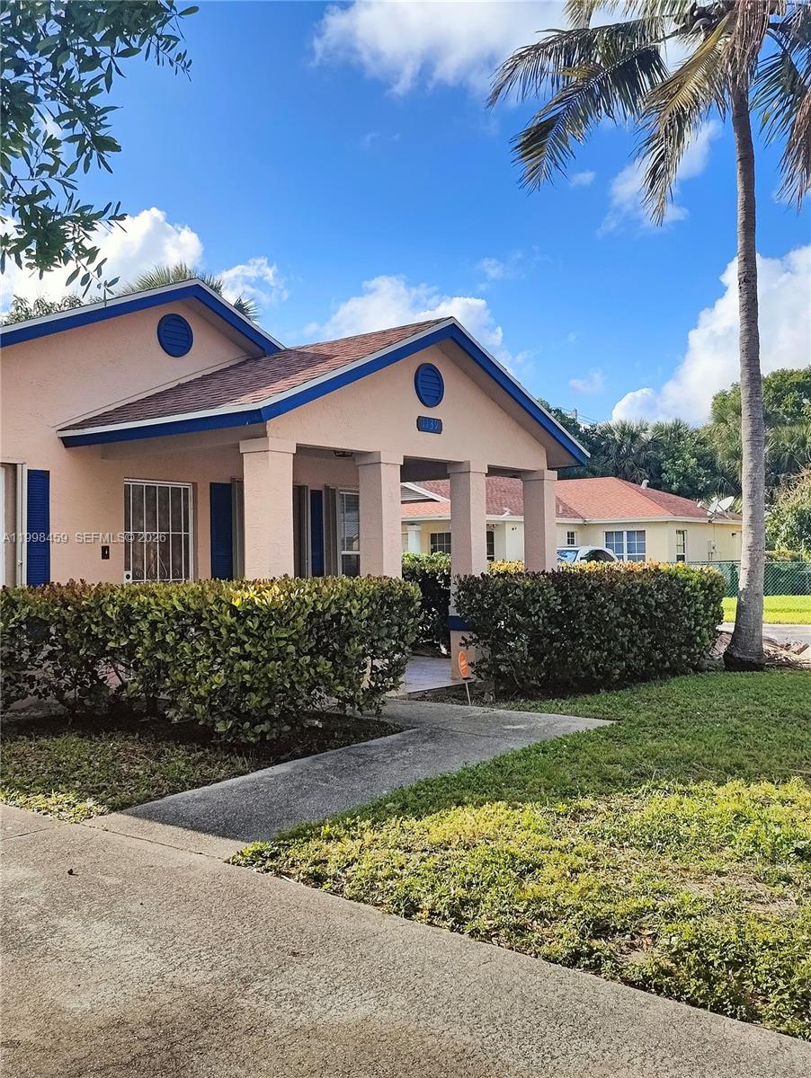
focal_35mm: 33
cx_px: 406
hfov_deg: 43.0
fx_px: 1029
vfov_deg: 55.3
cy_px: 539
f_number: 1.8
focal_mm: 6.06
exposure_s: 1/3132
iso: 50
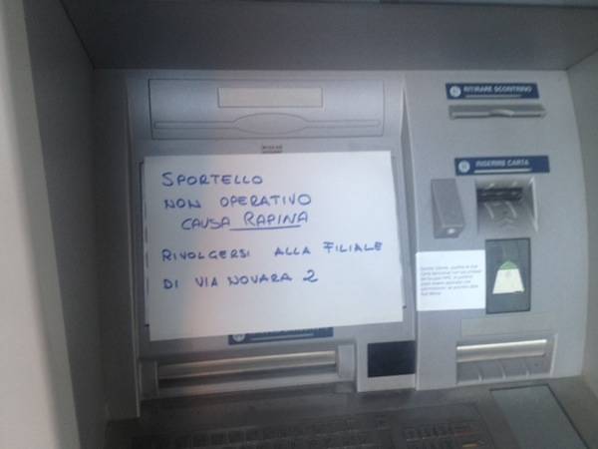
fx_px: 605
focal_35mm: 35
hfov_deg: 52.6
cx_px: 299
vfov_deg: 40.7
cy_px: 224
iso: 64
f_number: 2.4
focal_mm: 4.28
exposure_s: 1/20
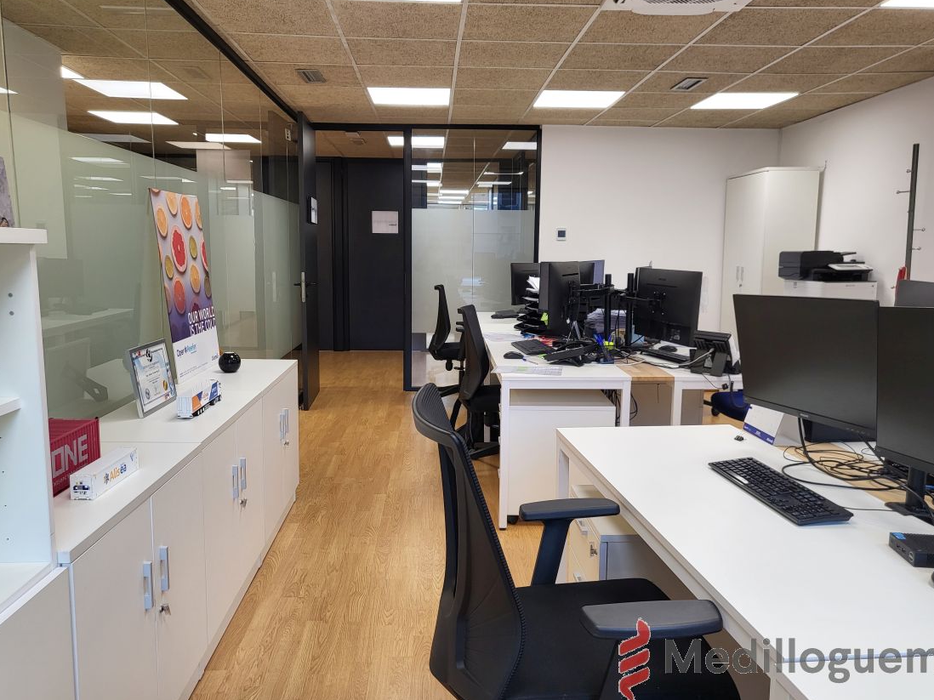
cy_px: 352
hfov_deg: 65.3
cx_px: 465
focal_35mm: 27
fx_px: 728
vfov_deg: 51.3
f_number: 1.8
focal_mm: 4.25
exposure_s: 1/100
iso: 80
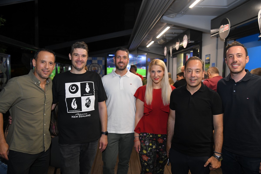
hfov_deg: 65.5
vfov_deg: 46.4
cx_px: 130
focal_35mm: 28
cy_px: 87
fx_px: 203
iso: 1600
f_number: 4
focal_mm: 28
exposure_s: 1/250
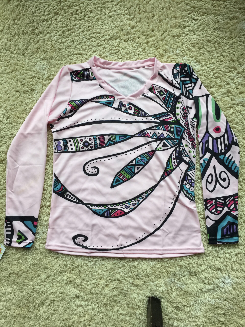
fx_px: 274
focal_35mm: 29
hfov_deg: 48.2
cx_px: 122
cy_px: 164
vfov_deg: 61.7
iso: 32
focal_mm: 4.15
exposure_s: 1/40
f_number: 2.2
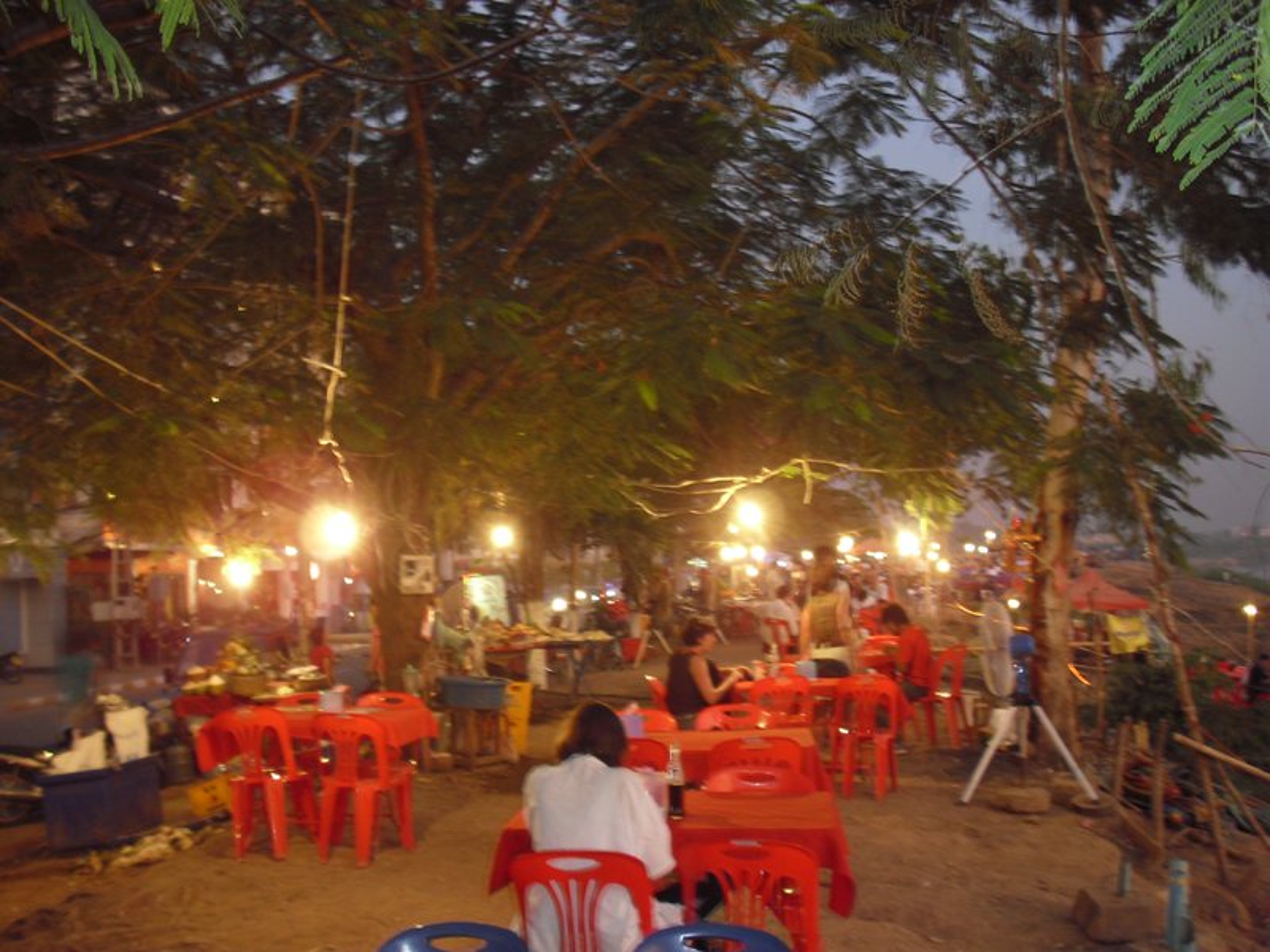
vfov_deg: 37.7
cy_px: 476
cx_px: 635
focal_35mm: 38
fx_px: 1394
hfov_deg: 49.0
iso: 100
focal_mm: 6.2
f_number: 2.8
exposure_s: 1/4
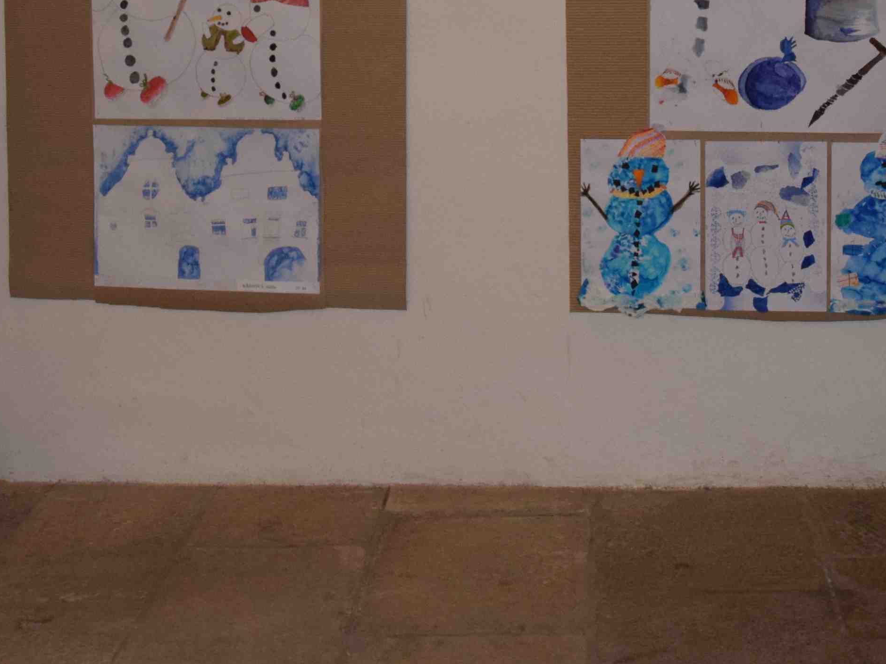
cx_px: 459
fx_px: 1945
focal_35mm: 76
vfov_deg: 19.0
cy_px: 39
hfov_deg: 25.7
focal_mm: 22
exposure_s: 1/60
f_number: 5.6
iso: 1600
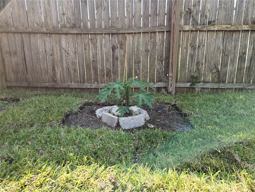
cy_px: 96
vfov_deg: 58.9
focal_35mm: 23
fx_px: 169
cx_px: 128
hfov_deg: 73.9
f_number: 1.8
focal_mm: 5.4
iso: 80
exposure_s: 1/1076
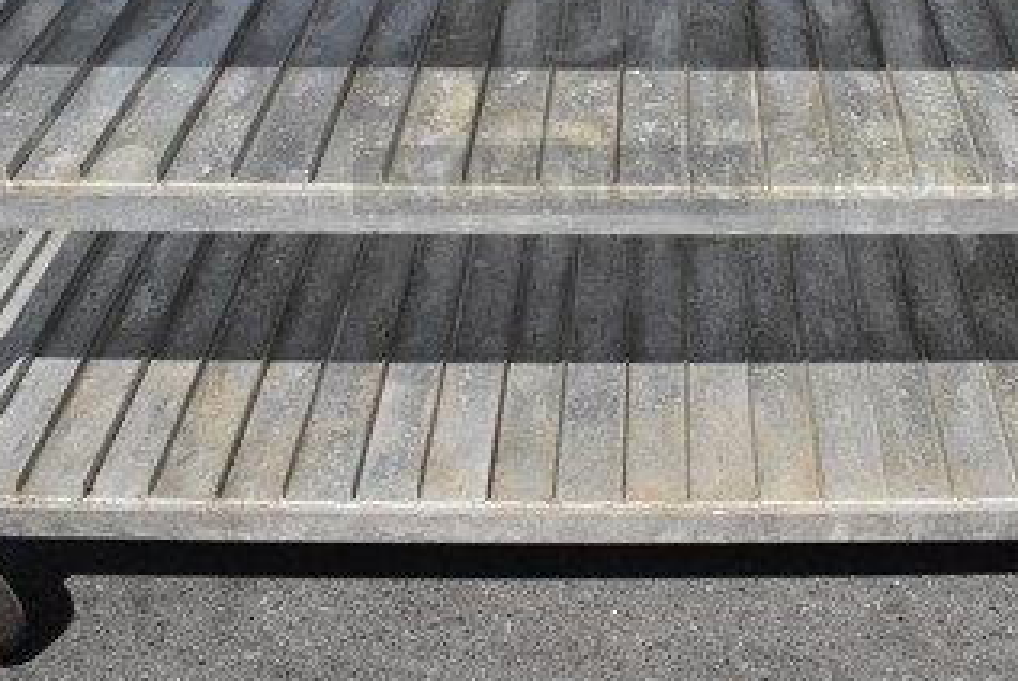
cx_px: 713
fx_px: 1472
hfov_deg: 37.6
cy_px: 45
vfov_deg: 25.1
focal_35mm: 52
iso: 200
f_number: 9
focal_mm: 18
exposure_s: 1/1000
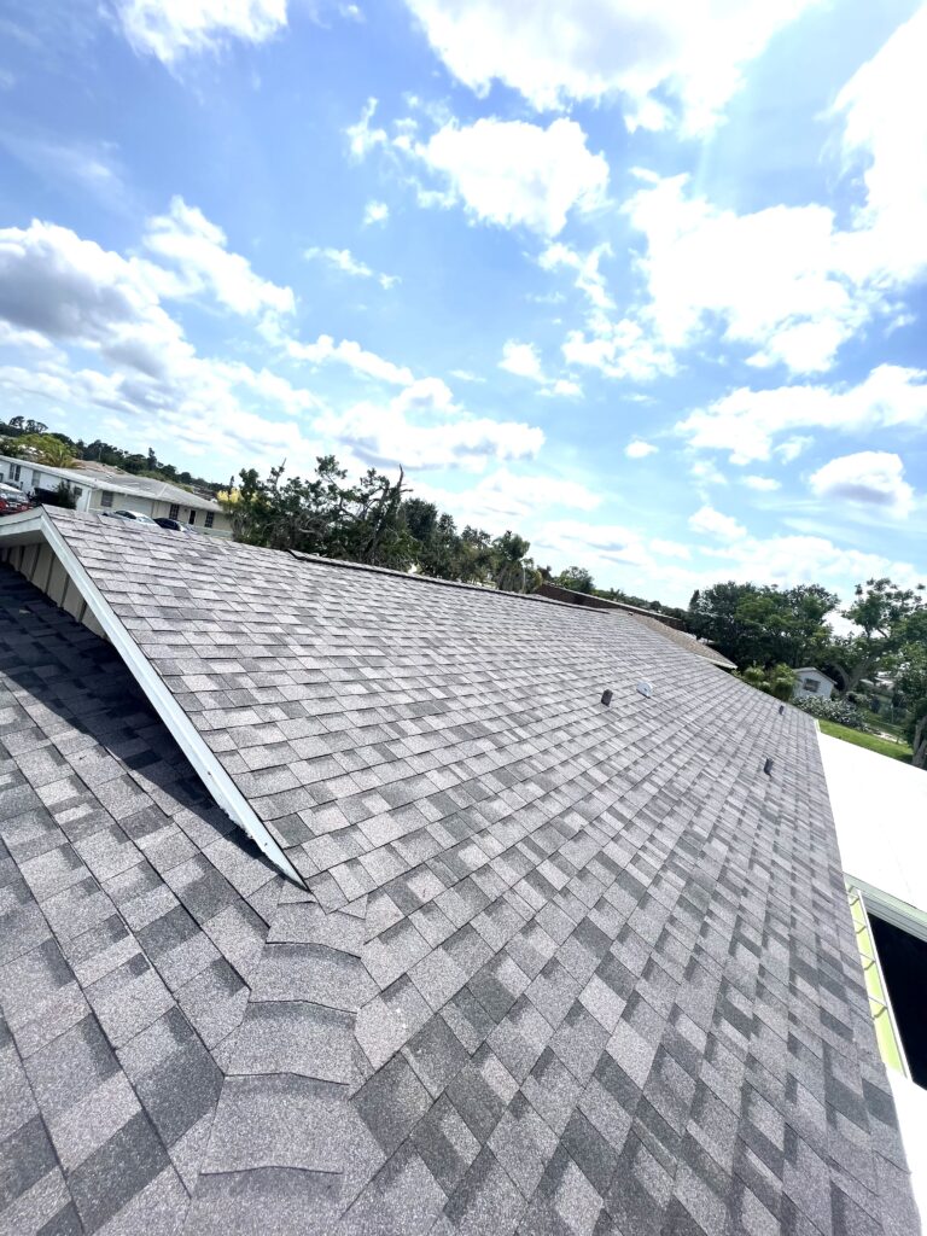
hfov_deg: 89.9
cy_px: 618
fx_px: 464
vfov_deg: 106.2
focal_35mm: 13
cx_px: 464
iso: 32
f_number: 1.8
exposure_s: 1/3311
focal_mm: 1.57
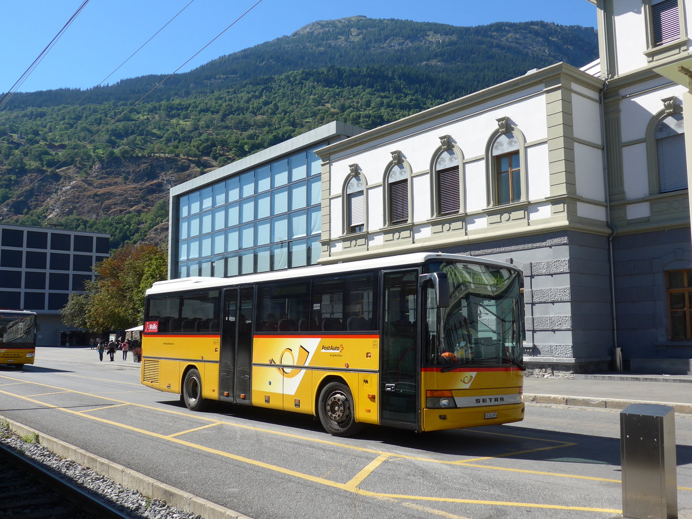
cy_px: 260
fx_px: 680
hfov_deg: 54.0
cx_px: 346
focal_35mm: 34
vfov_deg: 41.8
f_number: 2.8
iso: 80
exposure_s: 1/1000
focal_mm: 7
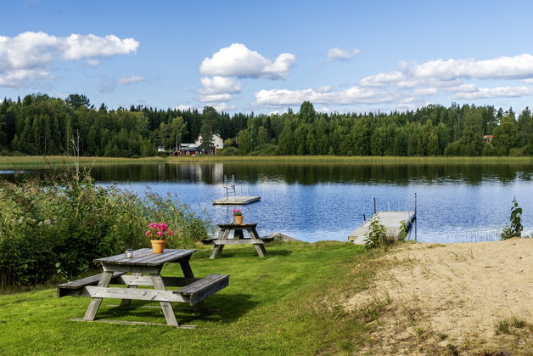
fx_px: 785
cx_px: 266
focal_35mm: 53
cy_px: 177
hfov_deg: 37.5
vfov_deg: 25.5
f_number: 13
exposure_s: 1/20
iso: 100
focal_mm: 35
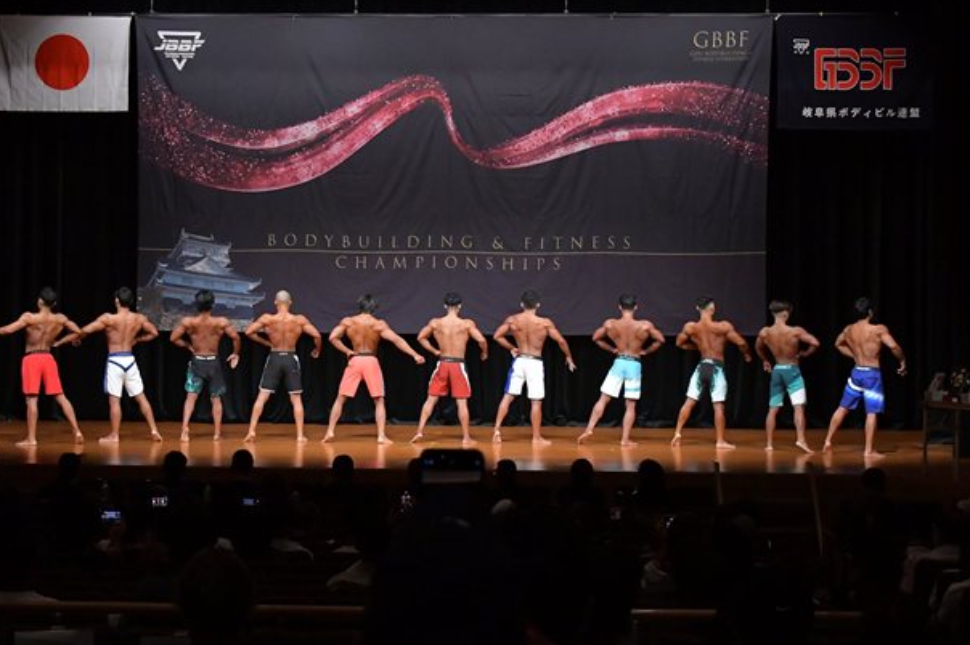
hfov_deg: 26.3
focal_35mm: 77
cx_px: 473
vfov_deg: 17.7
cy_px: 276
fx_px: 2074
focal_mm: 40
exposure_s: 1/400
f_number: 5.6
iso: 5000
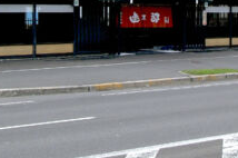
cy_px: -27
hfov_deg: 22.6
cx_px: 158
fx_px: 594
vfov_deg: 14.7
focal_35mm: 90
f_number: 13
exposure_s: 1/125
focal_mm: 24
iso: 400
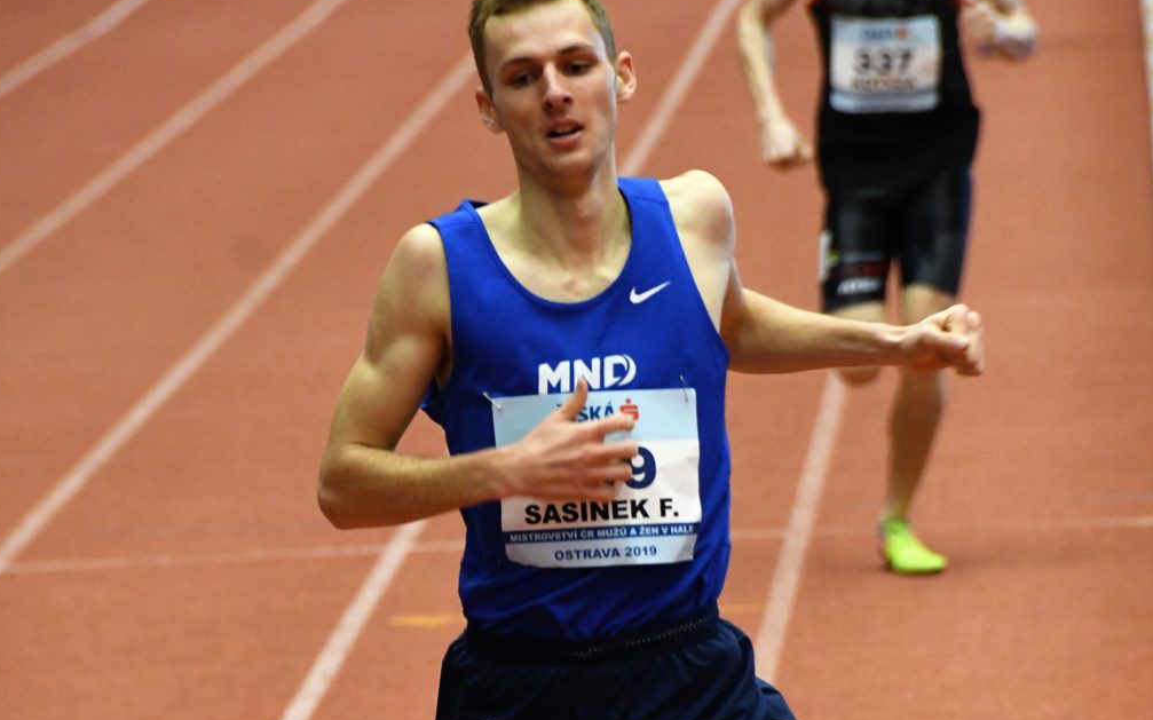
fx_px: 12881
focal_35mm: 410
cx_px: 591
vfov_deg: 3.2
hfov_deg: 5.1
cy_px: 425
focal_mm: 200
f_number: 5.6
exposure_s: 1/200
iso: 3200
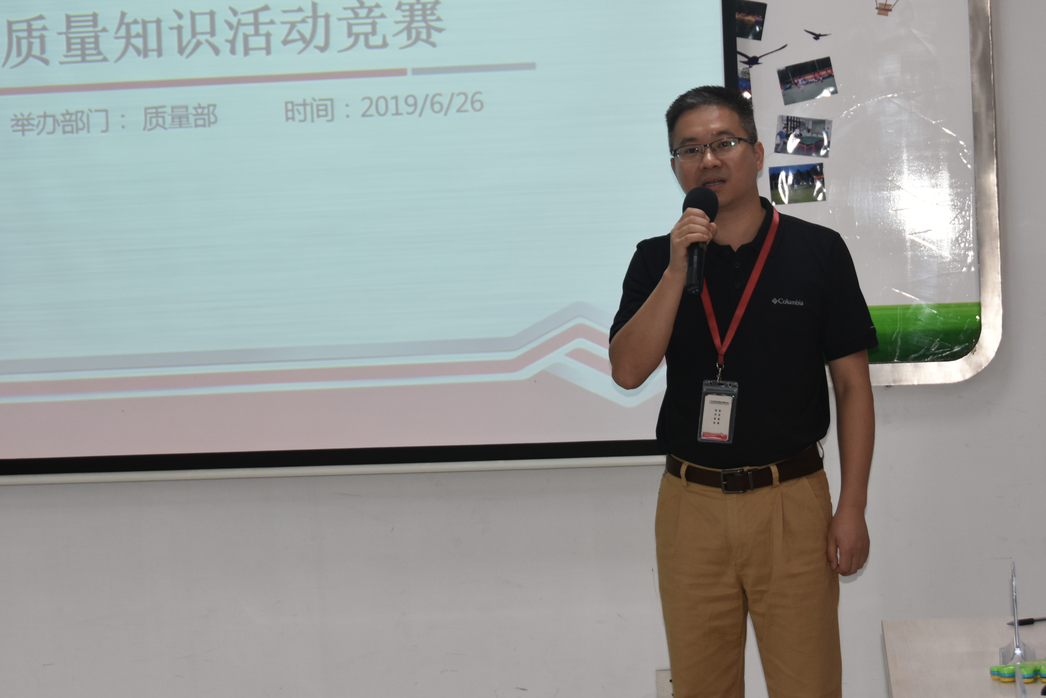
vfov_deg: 12.4
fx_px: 3215
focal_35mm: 111
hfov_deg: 18.5
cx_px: 611
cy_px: 242
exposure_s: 1/60
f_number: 4.8
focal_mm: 55
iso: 400
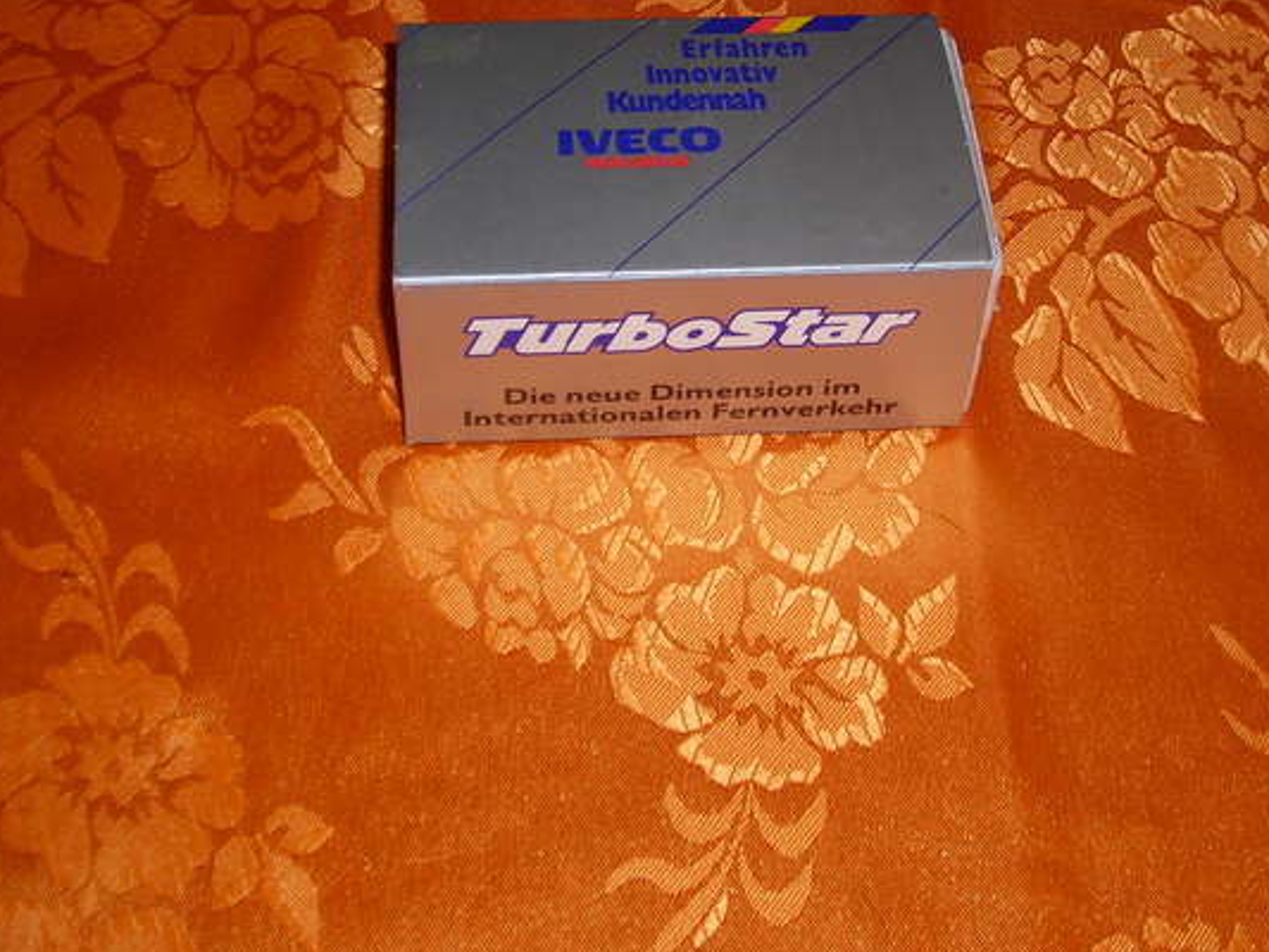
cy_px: 250
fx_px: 2090
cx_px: 726
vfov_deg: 25.4
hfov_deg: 33.7
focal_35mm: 57
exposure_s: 1/60.1
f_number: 3.2
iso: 50
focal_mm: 6.3
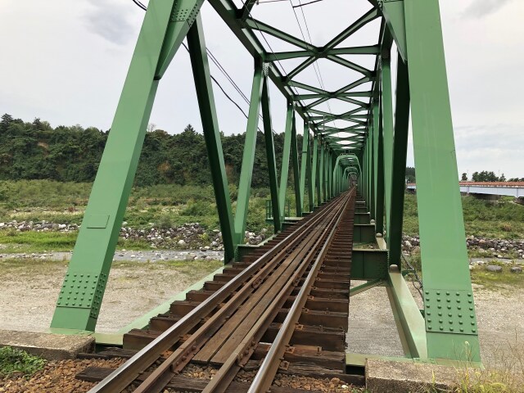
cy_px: 196
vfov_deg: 49.7
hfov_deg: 63.4
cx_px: 262
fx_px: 424
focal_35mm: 28
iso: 20
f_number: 1.8
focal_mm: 3.99
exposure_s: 1/277
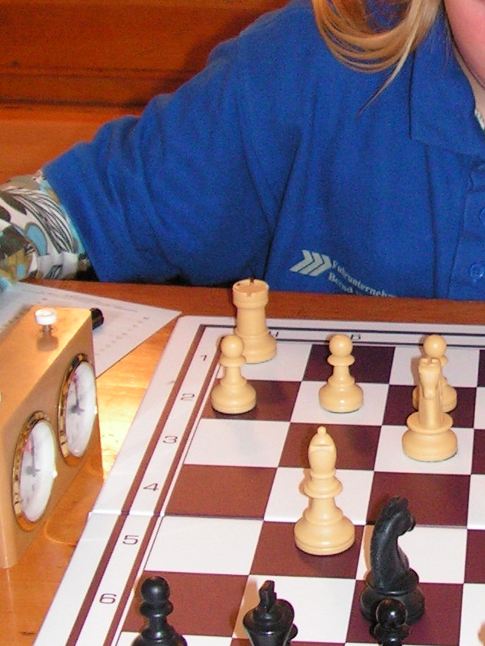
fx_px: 1624
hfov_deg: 16.6
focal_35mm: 87
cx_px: 486
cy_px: 254
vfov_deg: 22.5
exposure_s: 1/40
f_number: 3.2
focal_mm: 6
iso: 200
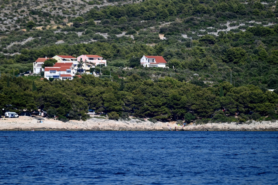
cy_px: 92
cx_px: 139
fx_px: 2317
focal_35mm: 300
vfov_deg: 4.6
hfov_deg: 6.9
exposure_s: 1/640
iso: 100
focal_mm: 300
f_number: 5.6
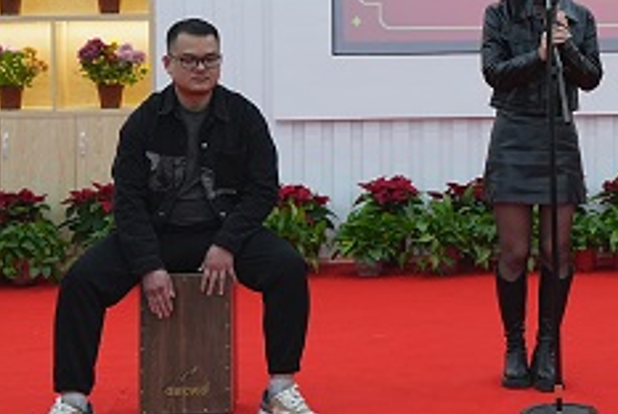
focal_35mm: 108
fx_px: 1856
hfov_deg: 18.4
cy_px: 5
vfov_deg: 12.6
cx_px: 613
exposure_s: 1/250
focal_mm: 42
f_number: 3.2
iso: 1600
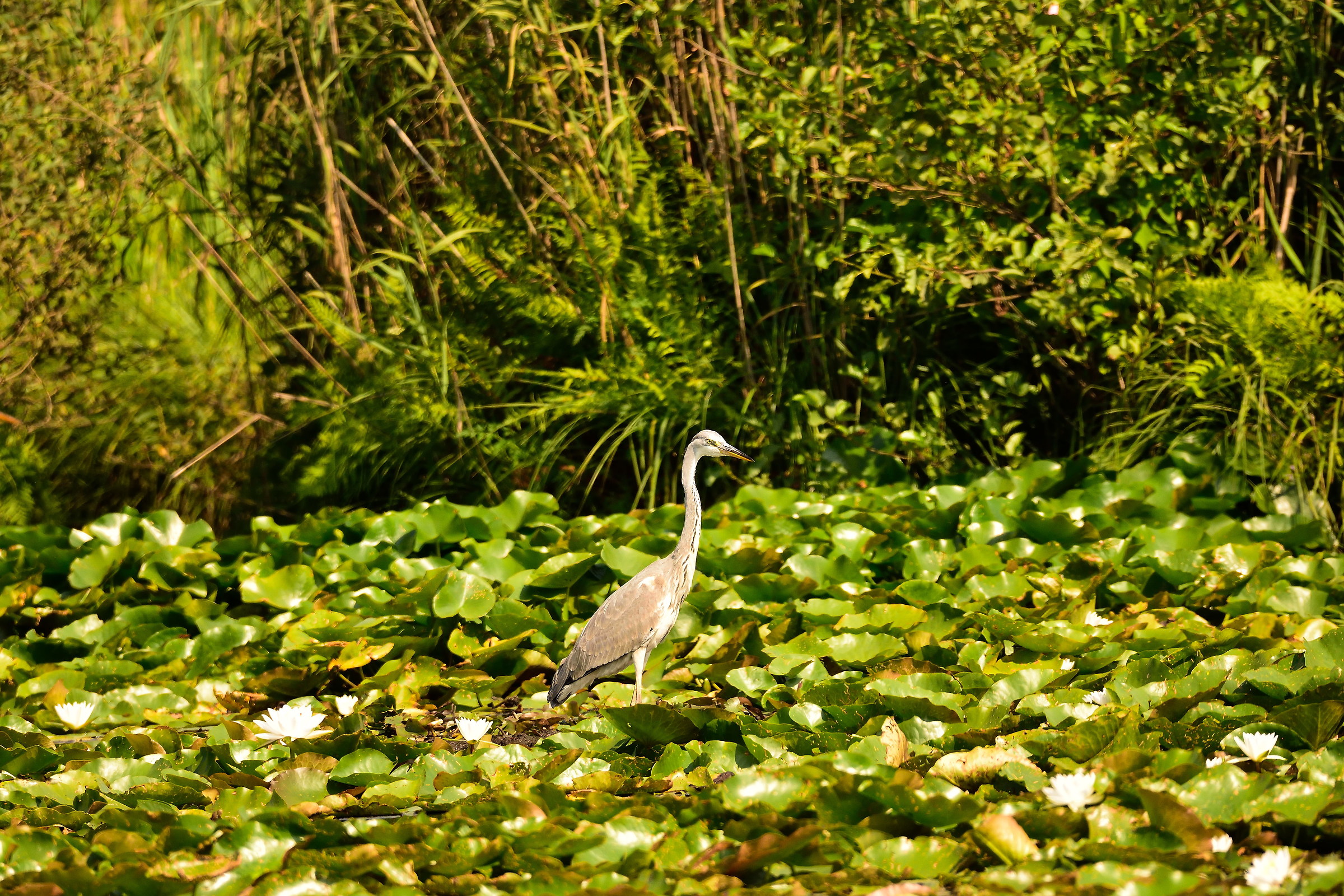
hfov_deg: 2.3
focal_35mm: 900
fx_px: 33597
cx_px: 672
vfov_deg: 1.5
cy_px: 448
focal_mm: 600
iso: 720
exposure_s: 1/1000
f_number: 8
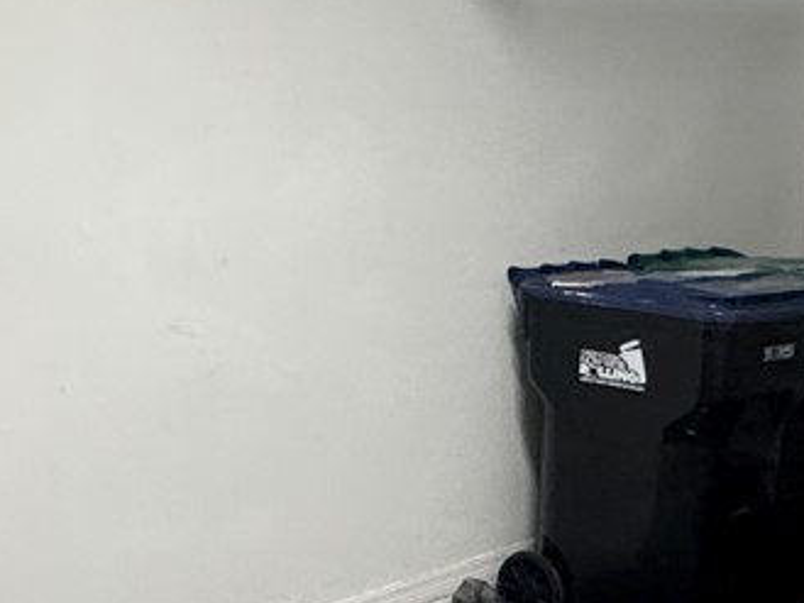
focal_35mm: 68
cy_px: 417
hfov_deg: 28.5
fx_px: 1580
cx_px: 367
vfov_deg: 21.5
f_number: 2.2
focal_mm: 2.22
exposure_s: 1/60
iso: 400
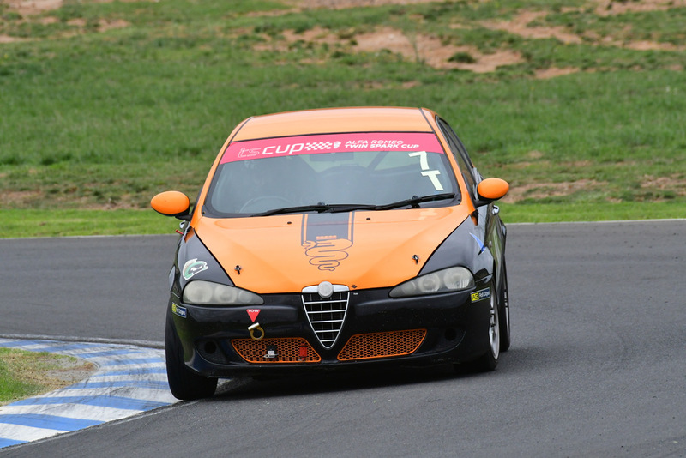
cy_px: 229
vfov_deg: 1.8
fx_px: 14296
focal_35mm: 750
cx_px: 343
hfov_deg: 2.7
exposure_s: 1/640
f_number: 11
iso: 1250
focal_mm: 500
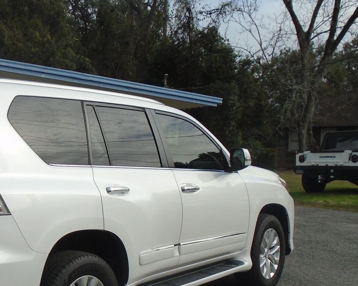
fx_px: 540
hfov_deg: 35.1
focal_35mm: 51
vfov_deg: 29.6
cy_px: 176
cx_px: 54
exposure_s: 1/250
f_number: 8
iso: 100
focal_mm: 4.6
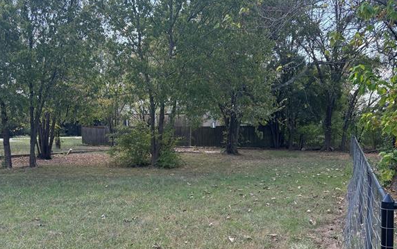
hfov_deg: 52.7
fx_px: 400
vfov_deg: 34.2
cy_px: 162
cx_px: 198
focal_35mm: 37
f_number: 1.6
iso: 50
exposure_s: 1/510
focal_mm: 5.96
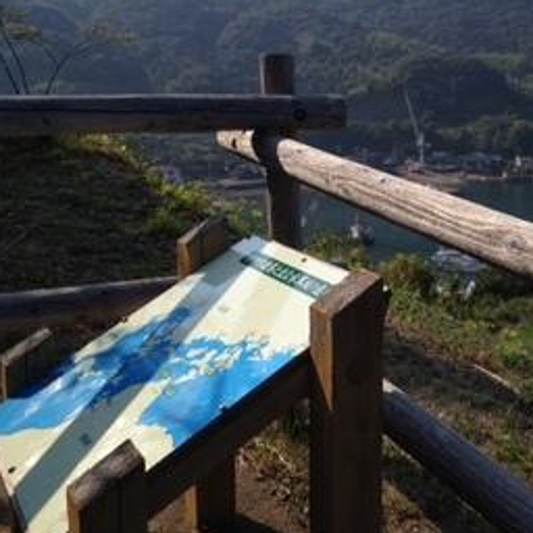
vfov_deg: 29.5
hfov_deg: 28.8
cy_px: 219
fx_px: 1010
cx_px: 441
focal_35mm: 58
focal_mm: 4.28
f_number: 2.4
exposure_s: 1/2404
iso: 64
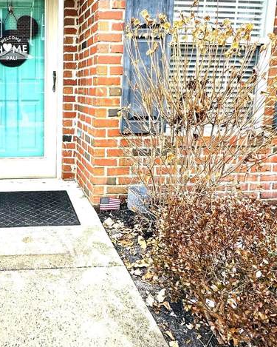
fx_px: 287
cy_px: 124
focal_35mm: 28
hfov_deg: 47.1
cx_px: 35
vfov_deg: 61.1
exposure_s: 1/145
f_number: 2.2
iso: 40
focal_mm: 2.22
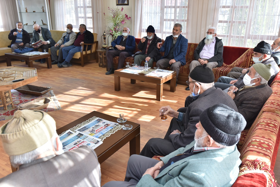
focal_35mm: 29
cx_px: 140
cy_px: 94
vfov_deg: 45.0
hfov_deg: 63.6
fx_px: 226
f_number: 5.6
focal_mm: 29
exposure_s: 1/100
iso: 800
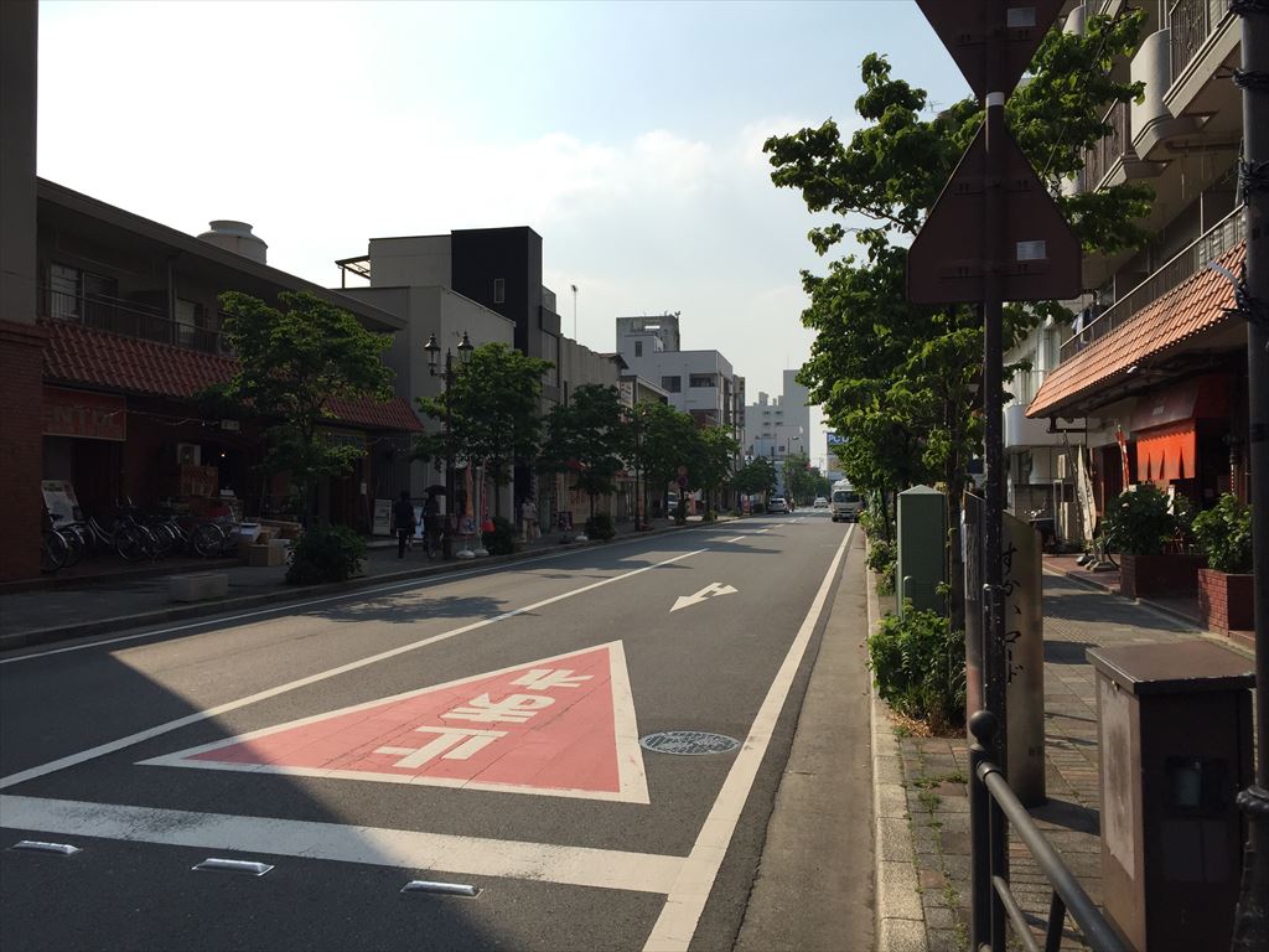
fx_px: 1063
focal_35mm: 29
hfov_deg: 61.7
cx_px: 634
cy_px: 476
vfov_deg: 48.2
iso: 32
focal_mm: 4.15
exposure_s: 1/2475
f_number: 2.2
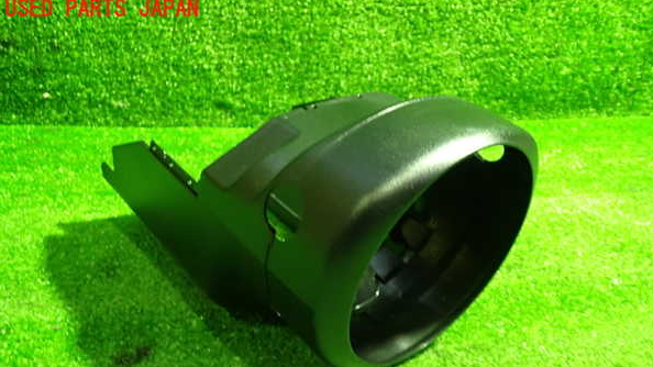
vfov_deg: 35.3
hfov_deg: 59.5
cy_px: 243
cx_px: 329
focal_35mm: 33
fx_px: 571
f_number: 2.3
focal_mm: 5.4
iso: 800
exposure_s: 1/20
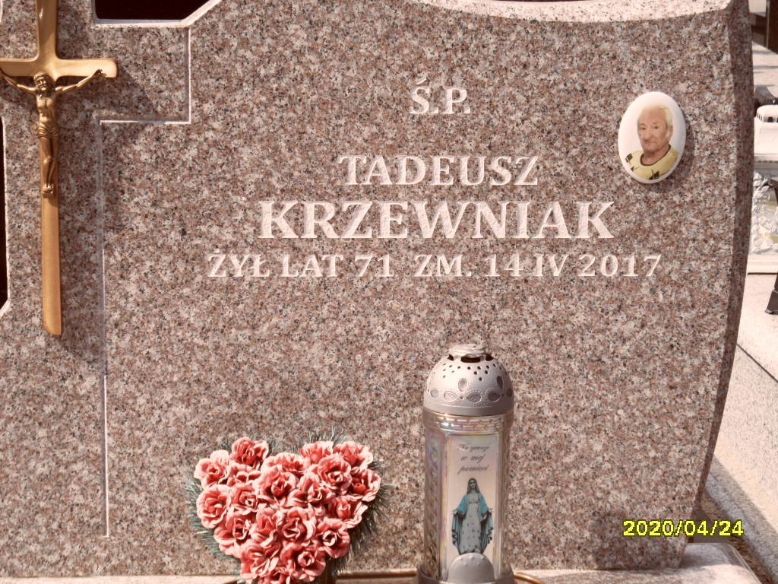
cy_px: 292
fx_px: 2248
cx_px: 389
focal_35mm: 100
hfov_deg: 19.6
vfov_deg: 14.8
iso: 80
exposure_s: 1/500
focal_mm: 16.3
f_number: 4.4
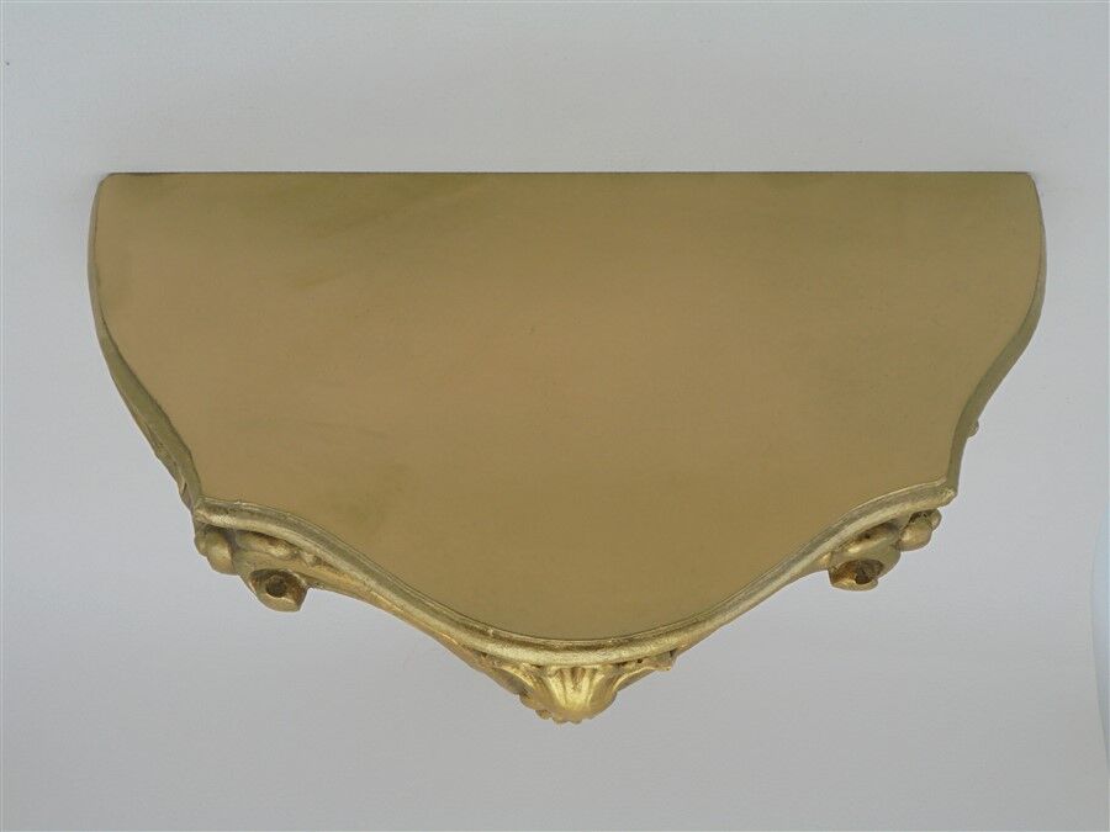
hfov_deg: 43.9
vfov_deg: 33.6
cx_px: 555
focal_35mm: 43
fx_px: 1379
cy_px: 416
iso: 100
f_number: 4.5
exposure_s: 1/40
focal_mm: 7.8
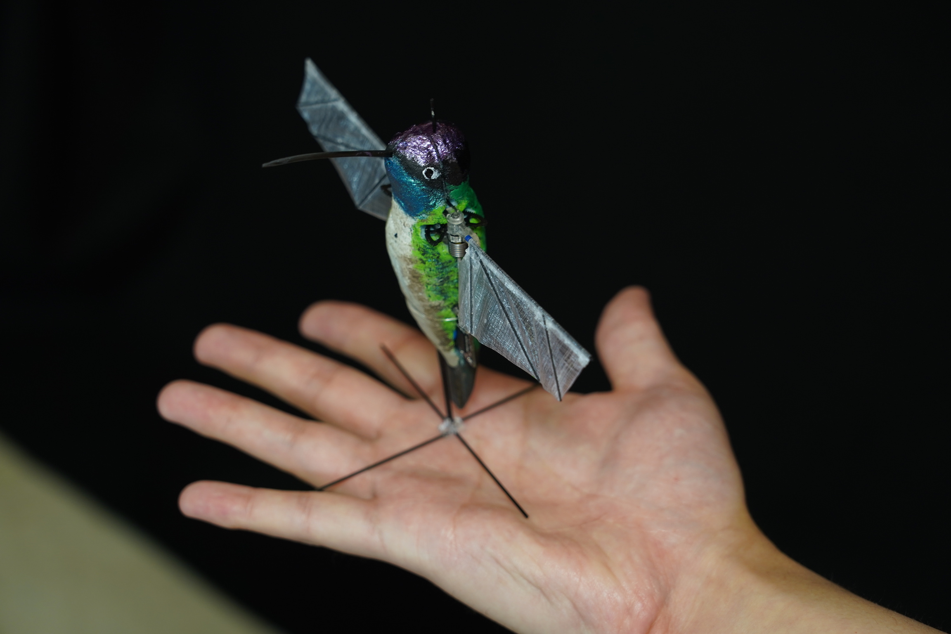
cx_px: 476
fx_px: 2774
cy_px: 317
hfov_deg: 19.5
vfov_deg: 13.0
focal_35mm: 105
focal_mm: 105
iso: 400
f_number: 5.6
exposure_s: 1/50
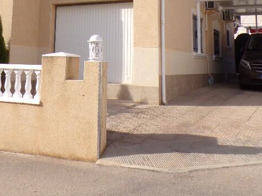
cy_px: -11
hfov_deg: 36.4
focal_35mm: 52
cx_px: 84
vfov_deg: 26.2
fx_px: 393
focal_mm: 4.3
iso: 80
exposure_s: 1/210
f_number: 5.8
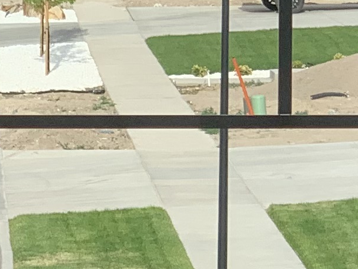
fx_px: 3558
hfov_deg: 5.7
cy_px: 171
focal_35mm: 344
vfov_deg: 4.3
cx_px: -102
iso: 16
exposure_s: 1/648
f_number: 2.4
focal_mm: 6
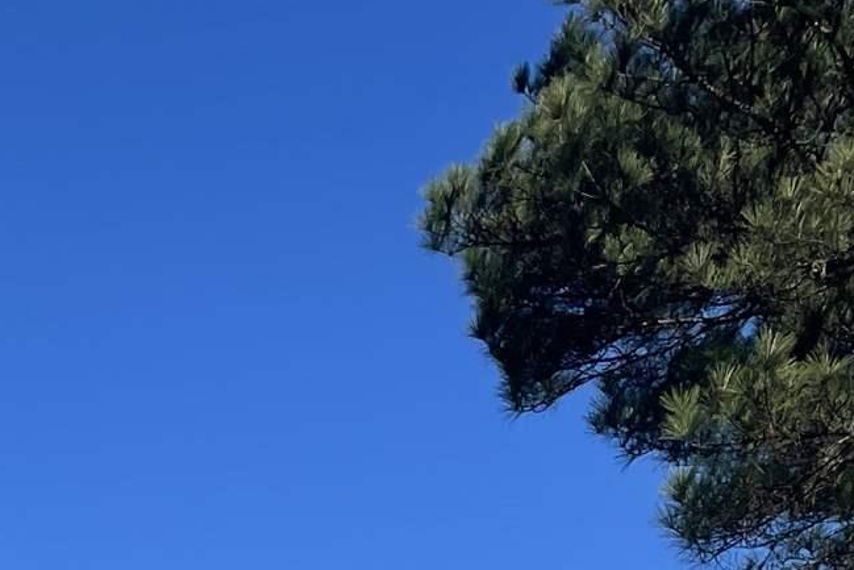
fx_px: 2278
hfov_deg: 20.2
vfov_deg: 11.5
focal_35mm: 96
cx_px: -111
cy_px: 1412
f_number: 1.6
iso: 32
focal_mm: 4.2
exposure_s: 1/3401
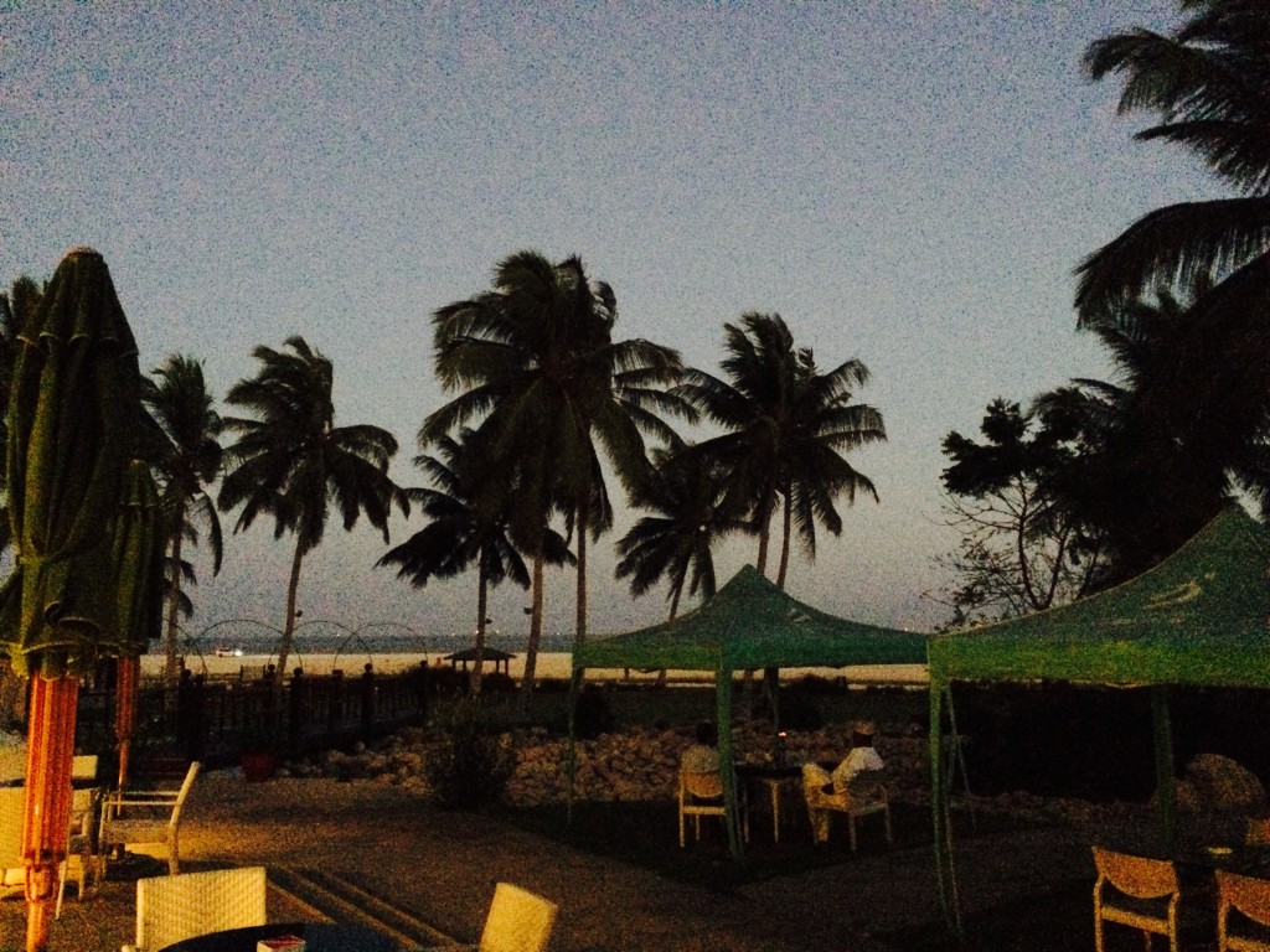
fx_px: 1064
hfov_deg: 61.7
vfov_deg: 48.2
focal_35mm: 29
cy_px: 476
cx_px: 635
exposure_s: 1/15
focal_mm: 4.15
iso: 1000
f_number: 2.2
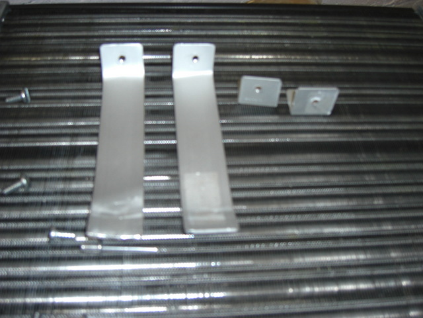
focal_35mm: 38
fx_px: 464
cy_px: 159
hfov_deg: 49.0
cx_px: 212
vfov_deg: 37.7
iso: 200
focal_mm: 7.9
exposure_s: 1/60
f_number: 2.8
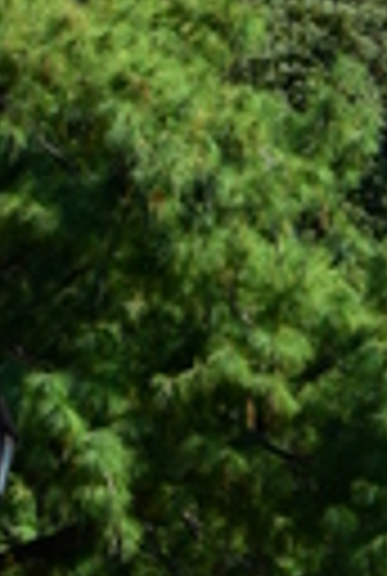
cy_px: 842
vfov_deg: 6.8
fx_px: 4795
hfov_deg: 4.5
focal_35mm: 299
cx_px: 1076
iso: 400
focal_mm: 32
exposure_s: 1/200
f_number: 10
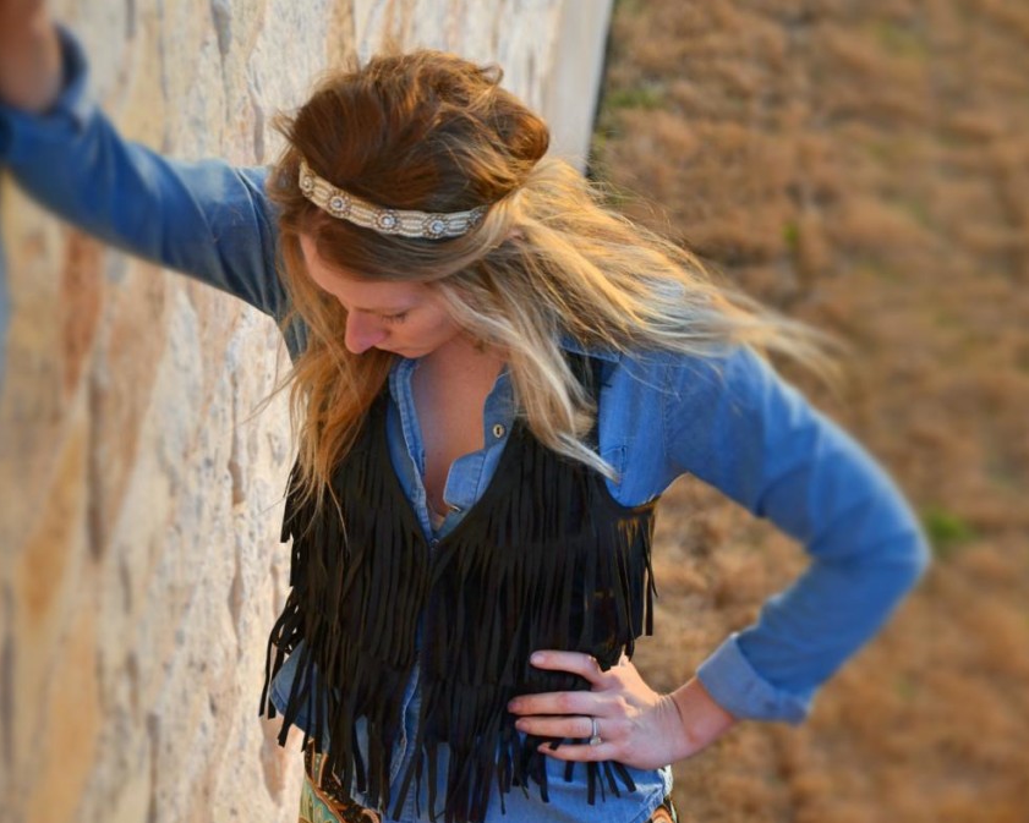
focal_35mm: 180
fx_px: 5469
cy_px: 413
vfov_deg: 8.6
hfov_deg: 10.7
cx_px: 527
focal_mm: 105
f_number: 5.6
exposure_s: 1/250
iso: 400
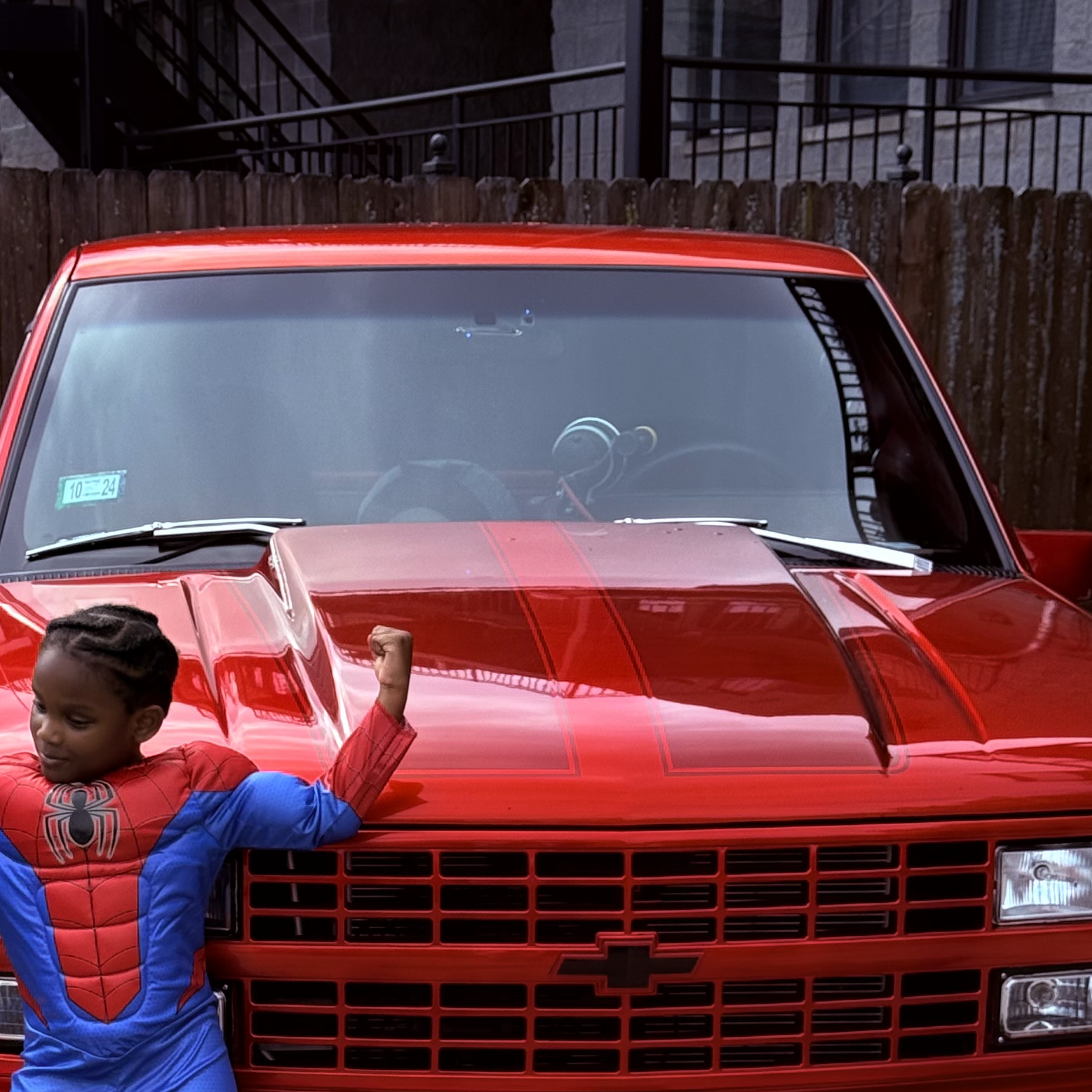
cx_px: 338
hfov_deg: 18.8
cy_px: 1124
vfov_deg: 18.3
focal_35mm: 92
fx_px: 3284
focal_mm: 6.76
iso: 80
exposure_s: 1/1715
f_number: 1.78
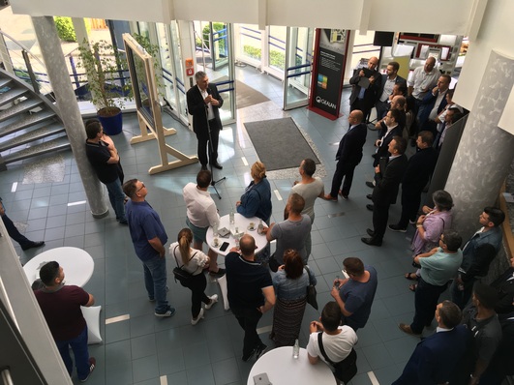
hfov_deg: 61.7
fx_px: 431
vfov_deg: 48.2
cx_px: 257
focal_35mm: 29
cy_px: 192
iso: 40
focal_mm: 4.15
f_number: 2.2
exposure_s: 1/100
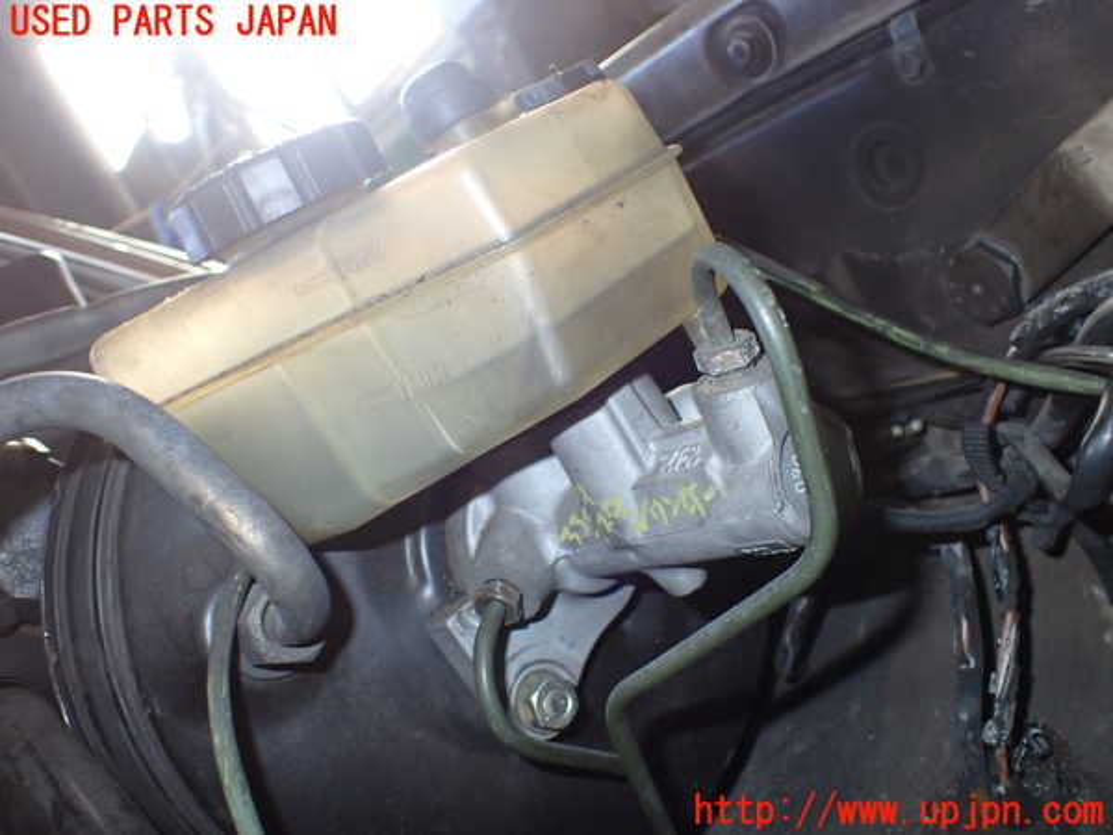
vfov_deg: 46.8
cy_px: 418
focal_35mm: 30
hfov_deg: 60.0
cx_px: 556
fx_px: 965
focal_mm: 5.4
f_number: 6.3
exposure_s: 1/30
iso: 400
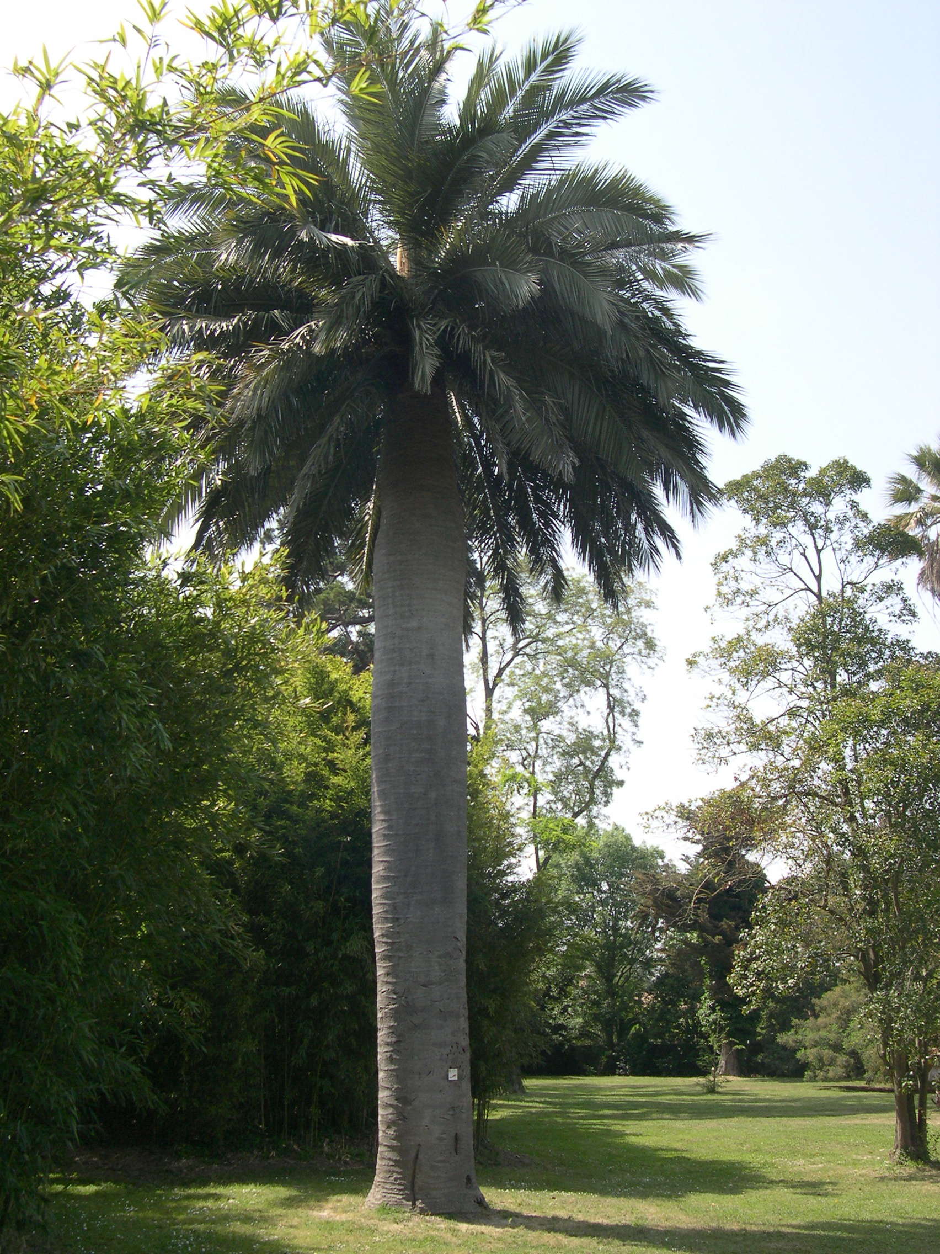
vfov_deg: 49.0
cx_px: 470
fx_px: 1376
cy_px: 627
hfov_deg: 37.7
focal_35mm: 38
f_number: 7.6
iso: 100
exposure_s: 1/108
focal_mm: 8
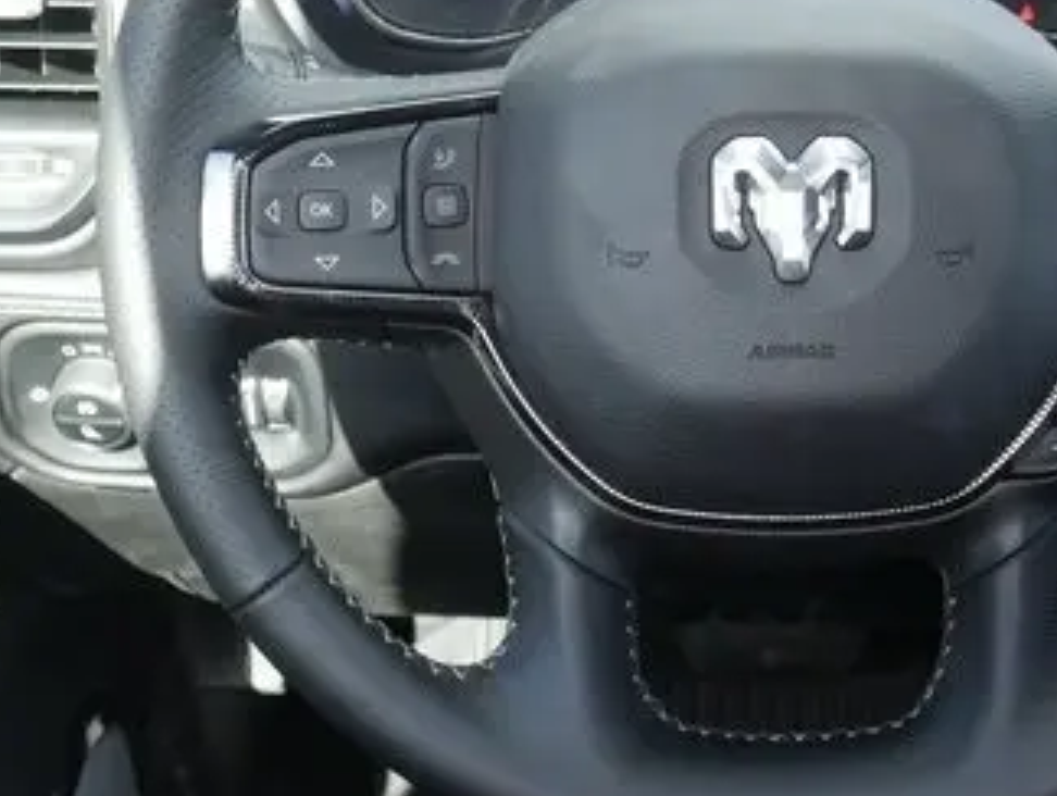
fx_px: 2294
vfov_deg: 19.6
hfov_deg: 25.7
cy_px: 201
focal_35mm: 75
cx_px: 783
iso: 320
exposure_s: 1/60
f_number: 5
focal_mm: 19
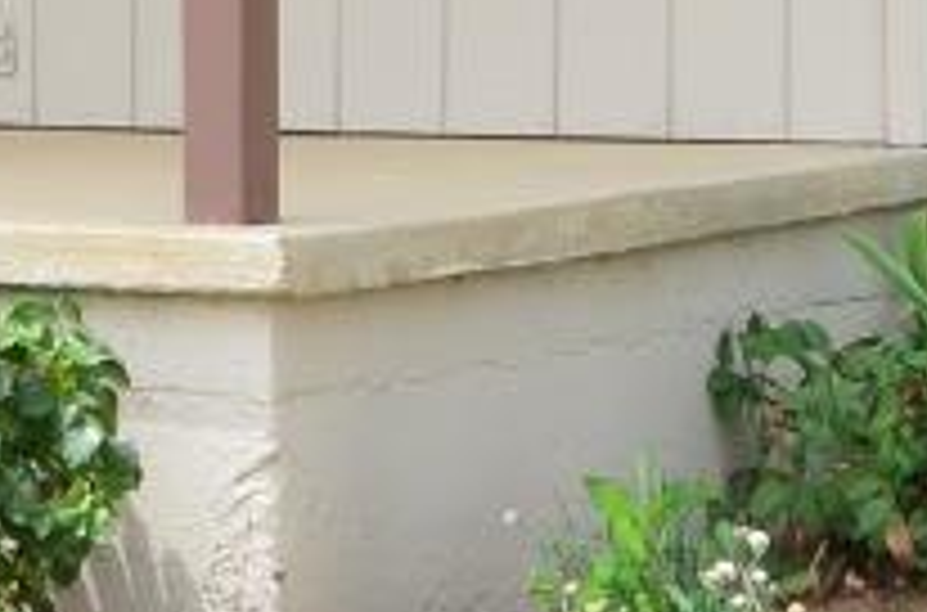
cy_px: -466
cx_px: -356
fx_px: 4766
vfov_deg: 7.2
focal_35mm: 186
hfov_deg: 10.8
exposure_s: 1/125
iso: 100
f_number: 8
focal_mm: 17
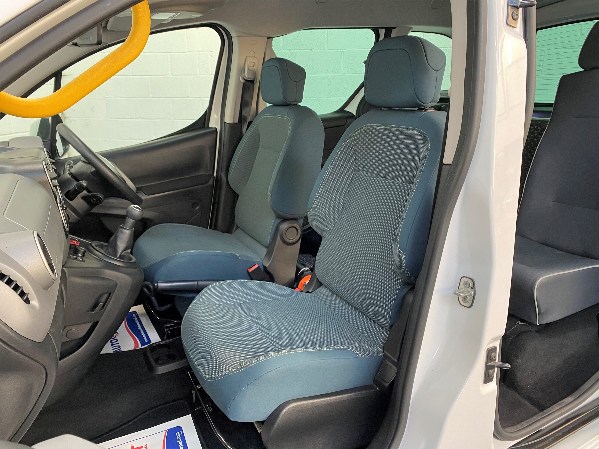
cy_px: 224
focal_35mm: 26
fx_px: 450
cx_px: 300
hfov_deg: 67.3
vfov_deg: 53.1
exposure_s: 1/50
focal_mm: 4.25
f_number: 1.8
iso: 125
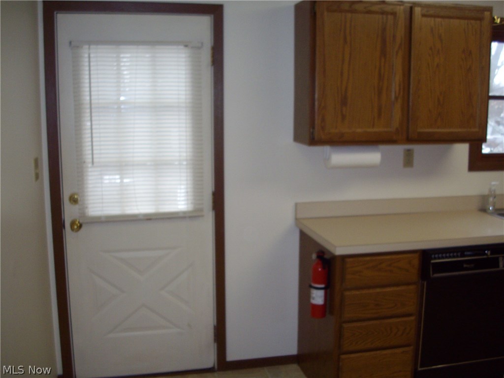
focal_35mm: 37
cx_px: 252
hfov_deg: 50.1
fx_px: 539
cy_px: 189
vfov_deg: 38.7
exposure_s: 1/50
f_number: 2.8
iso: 160
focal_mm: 6.2
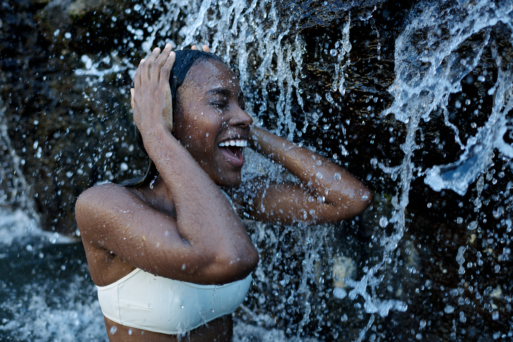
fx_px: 499
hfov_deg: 54.4
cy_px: 171
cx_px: 256
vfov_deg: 37.9
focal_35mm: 35
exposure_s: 1/640
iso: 640
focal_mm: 35
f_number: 2.8
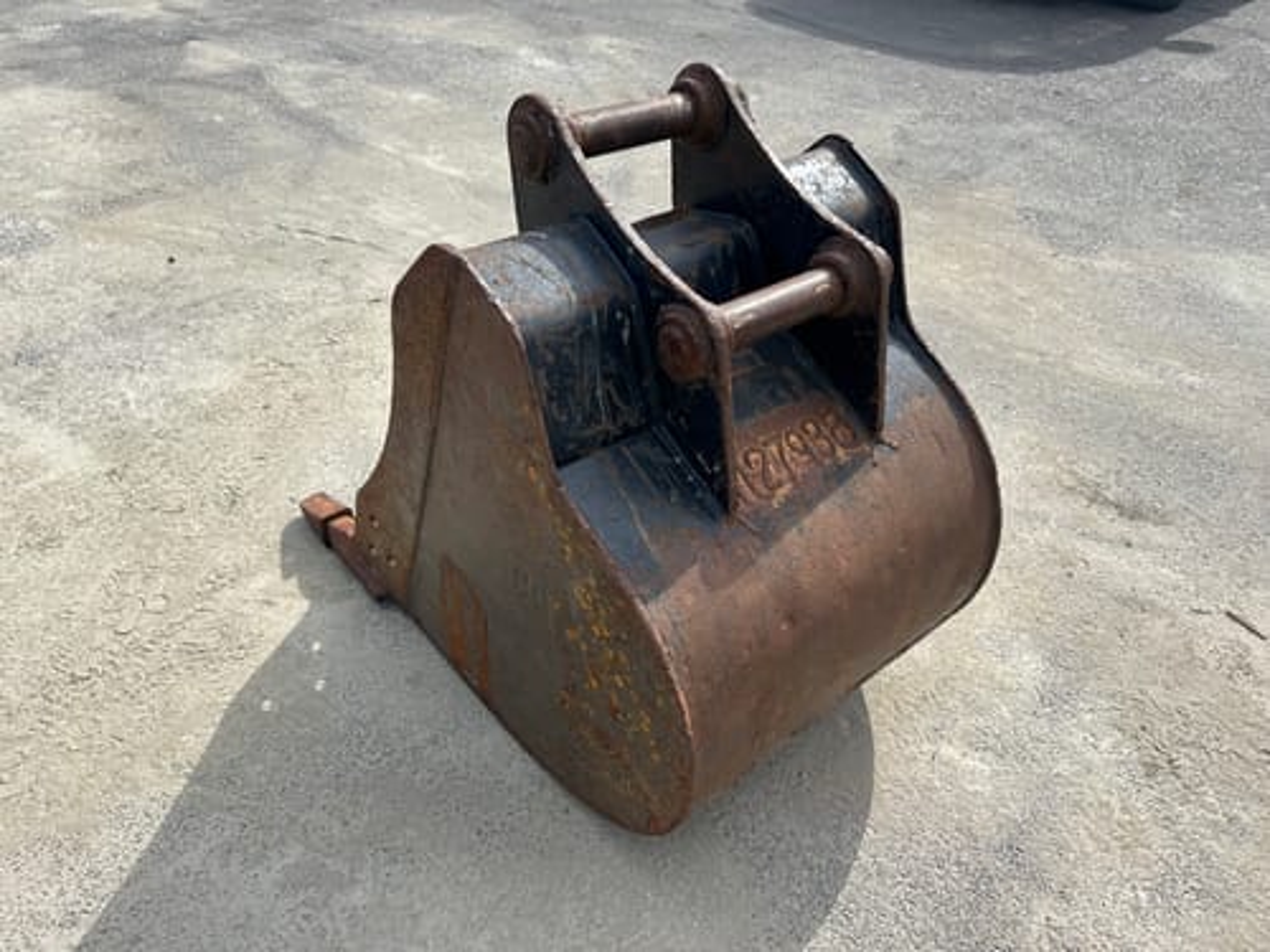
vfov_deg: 56.8
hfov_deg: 71.6
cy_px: 476
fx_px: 881
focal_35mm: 24
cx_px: 635
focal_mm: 6.86
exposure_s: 1/3597
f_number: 1.78
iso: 80
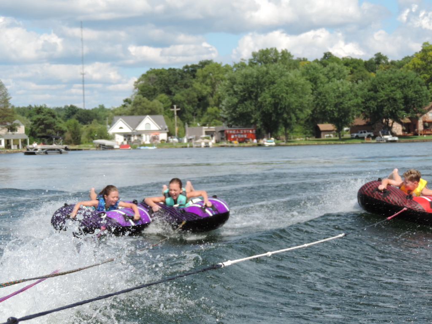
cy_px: 162
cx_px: 216
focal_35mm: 120
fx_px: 1498
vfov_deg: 12.3
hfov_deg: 16.4
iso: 80
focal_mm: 21.4
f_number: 4.2
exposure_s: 1/500
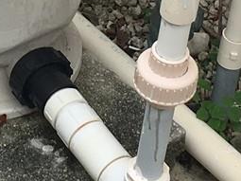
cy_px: -68
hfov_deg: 10.8
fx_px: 1267
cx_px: 53
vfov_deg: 8.0
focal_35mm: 182
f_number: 2.2
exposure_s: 1/493
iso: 25
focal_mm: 4.15
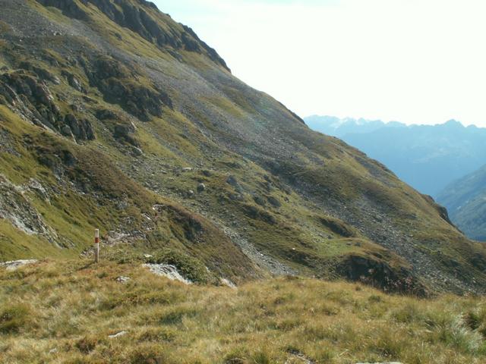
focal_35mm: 35
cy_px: 182
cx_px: 243
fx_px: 491
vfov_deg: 40.7
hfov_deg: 52.6
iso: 50
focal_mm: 5.86
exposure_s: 1/160
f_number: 5.6
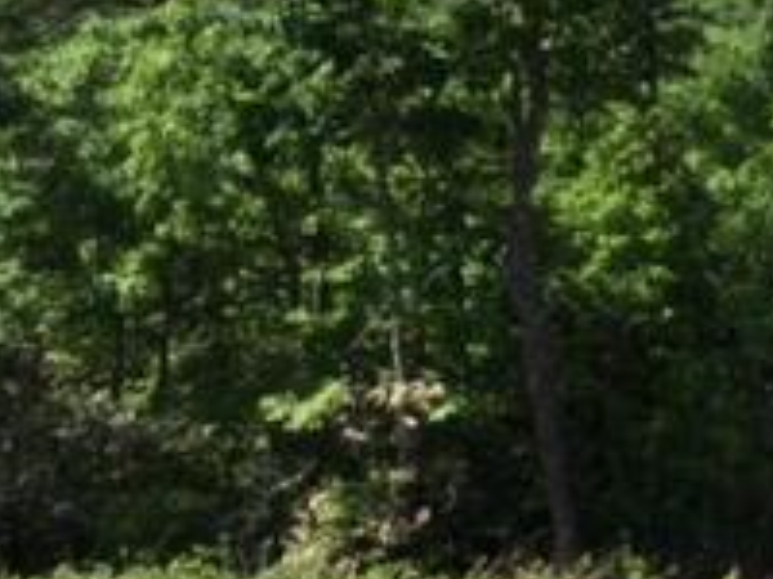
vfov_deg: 17.5
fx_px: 1876
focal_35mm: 84
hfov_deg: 21.2
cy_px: 181
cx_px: 989
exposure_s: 1/1582
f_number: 2.2
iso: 32
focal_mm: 4.15
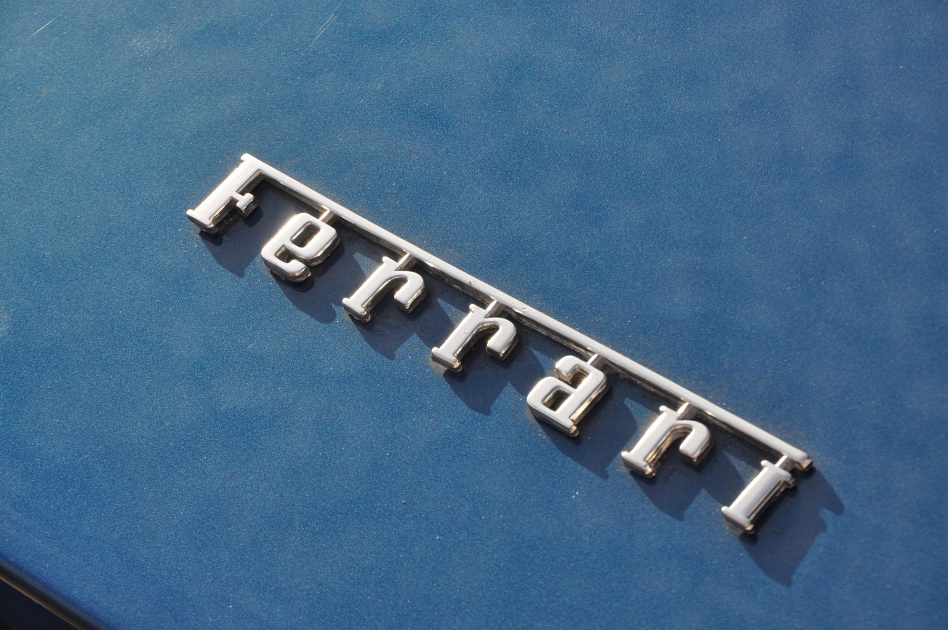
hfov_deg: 13.1
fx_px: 4143
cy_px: 315
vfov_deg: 8.7
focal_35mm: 158
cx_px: 474
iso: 400
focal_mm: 105
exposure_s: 1/500
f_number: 11
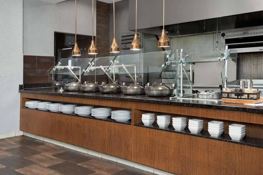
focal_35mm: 38
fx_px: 278
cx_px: 132
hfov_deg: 50.7
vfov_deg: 35.1
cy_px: 88
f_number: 11
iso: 400
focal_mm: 38
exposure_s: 1/160
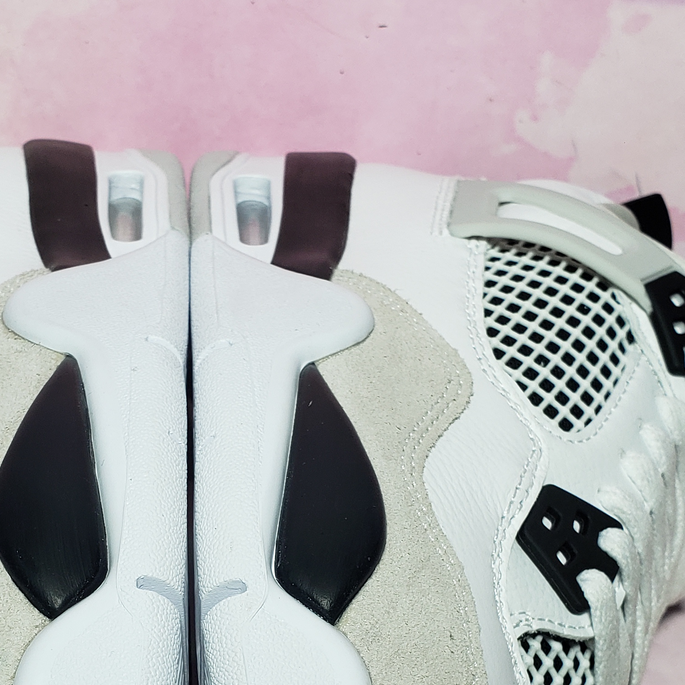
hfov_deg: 27.5
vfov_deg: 26.9
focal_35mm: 62
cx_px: 207
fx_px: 1388
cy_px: 598
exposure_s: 1/229
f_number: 2.4
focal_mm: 4.3
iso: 50
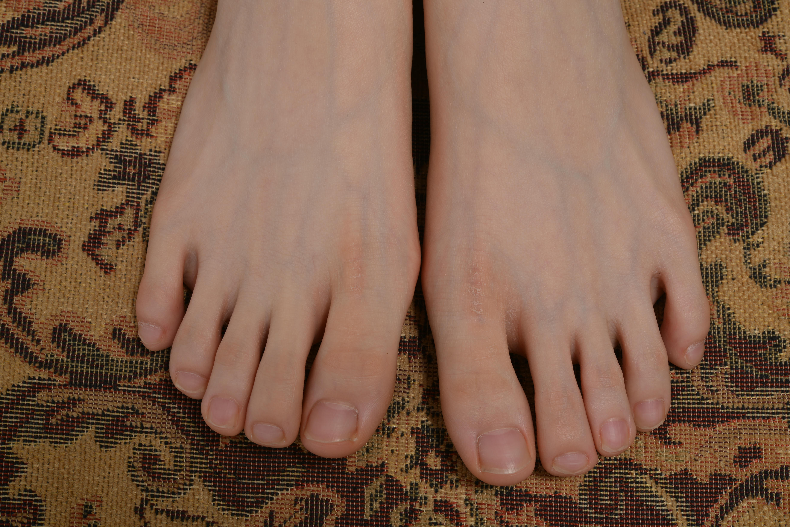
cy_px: 264
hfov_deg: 33.4
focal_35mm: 60
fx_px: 1317
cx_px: 395
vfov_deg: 22.6
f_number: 16
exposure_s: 1/125
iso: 100
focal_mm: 60
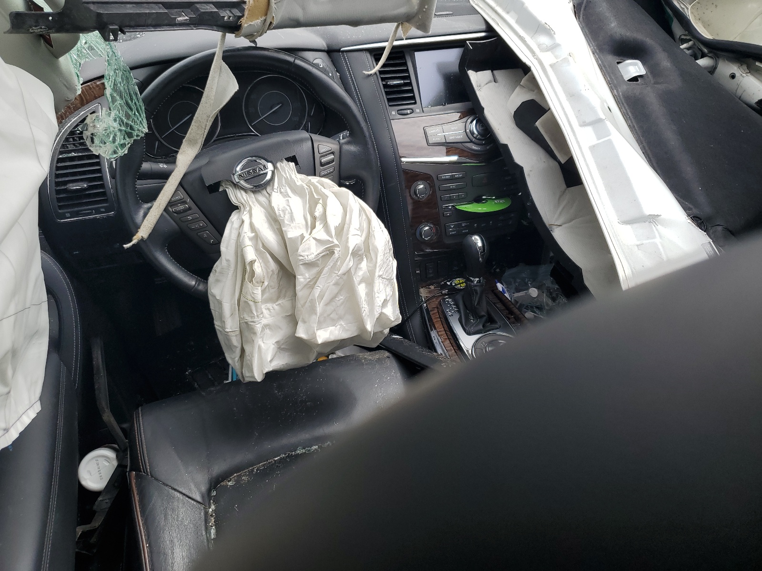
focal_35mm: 26
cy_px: 286
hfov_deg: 67.3
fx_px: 572
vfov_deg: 53.1
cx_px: 381
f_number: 1.5
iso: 50
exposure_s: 1/1429
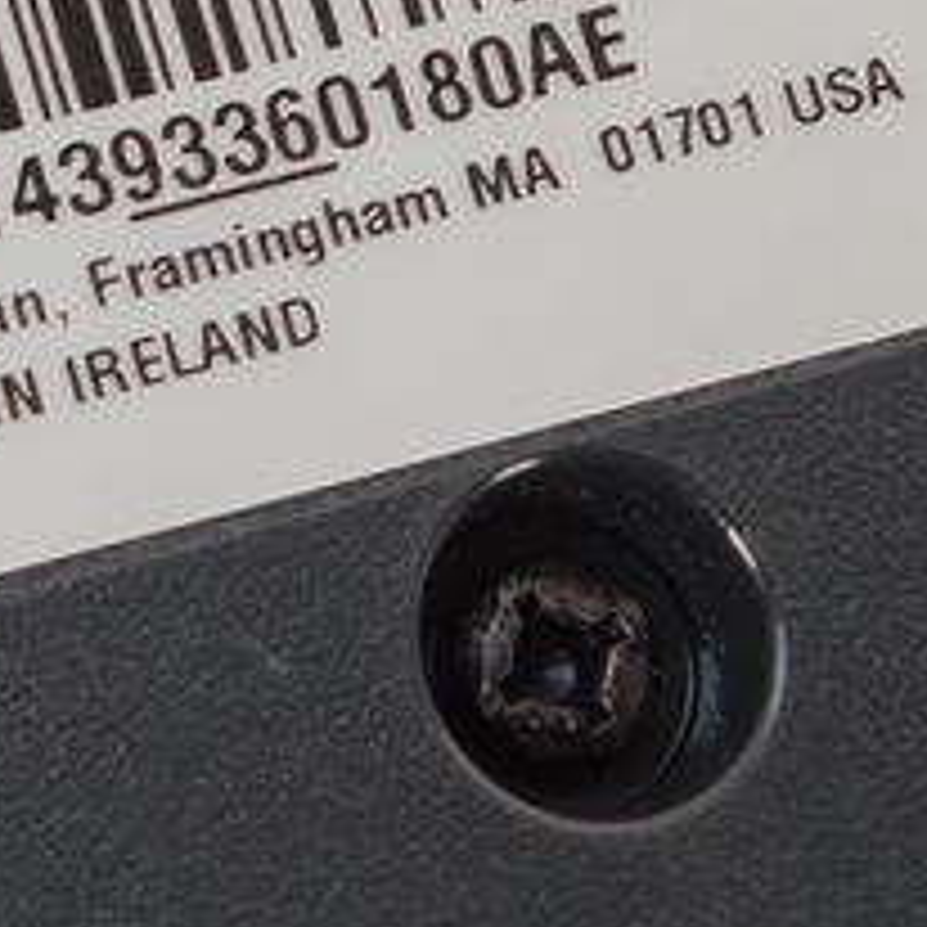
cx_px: -704
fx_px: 7059
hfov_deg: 7.3
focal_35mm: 233
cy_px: -659
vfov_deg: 7.3
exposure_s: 1/25
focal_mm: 28
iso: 200
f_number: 5
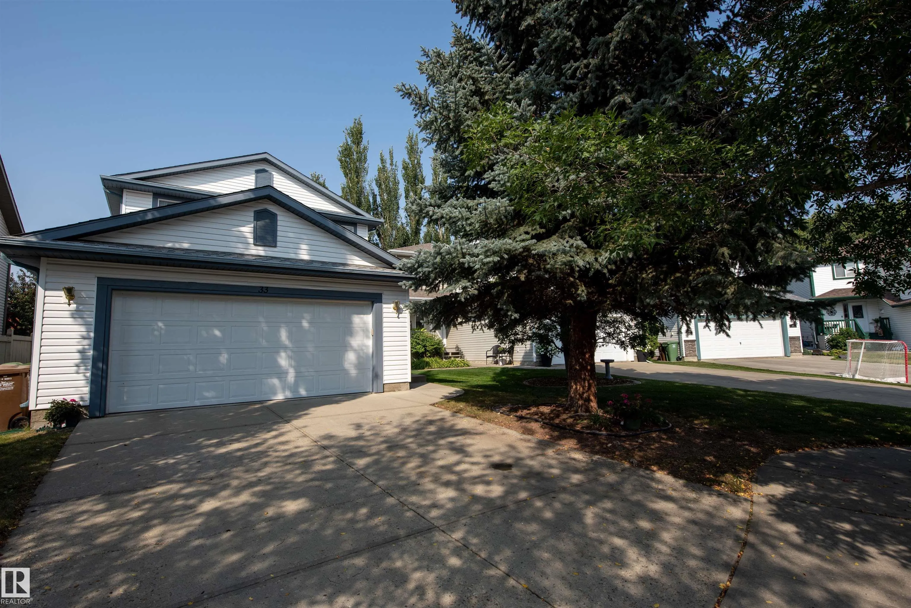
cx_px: 456
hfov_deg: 93.3
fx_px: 430
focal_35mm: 17
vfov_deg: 70.5
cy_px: 304
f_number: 10
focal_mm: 17
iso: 100
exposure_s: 1/200
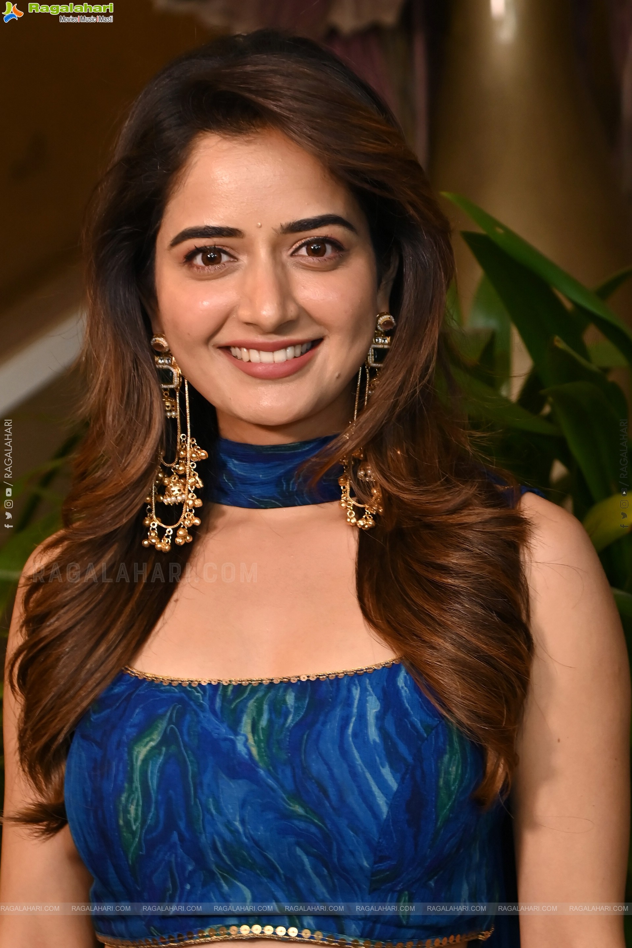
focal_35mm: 112
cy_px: 474
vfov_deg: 18.3
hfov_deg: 12.2
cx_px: 316
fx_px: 2949
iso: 1600
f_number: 5
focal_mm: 75
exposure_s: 1/200
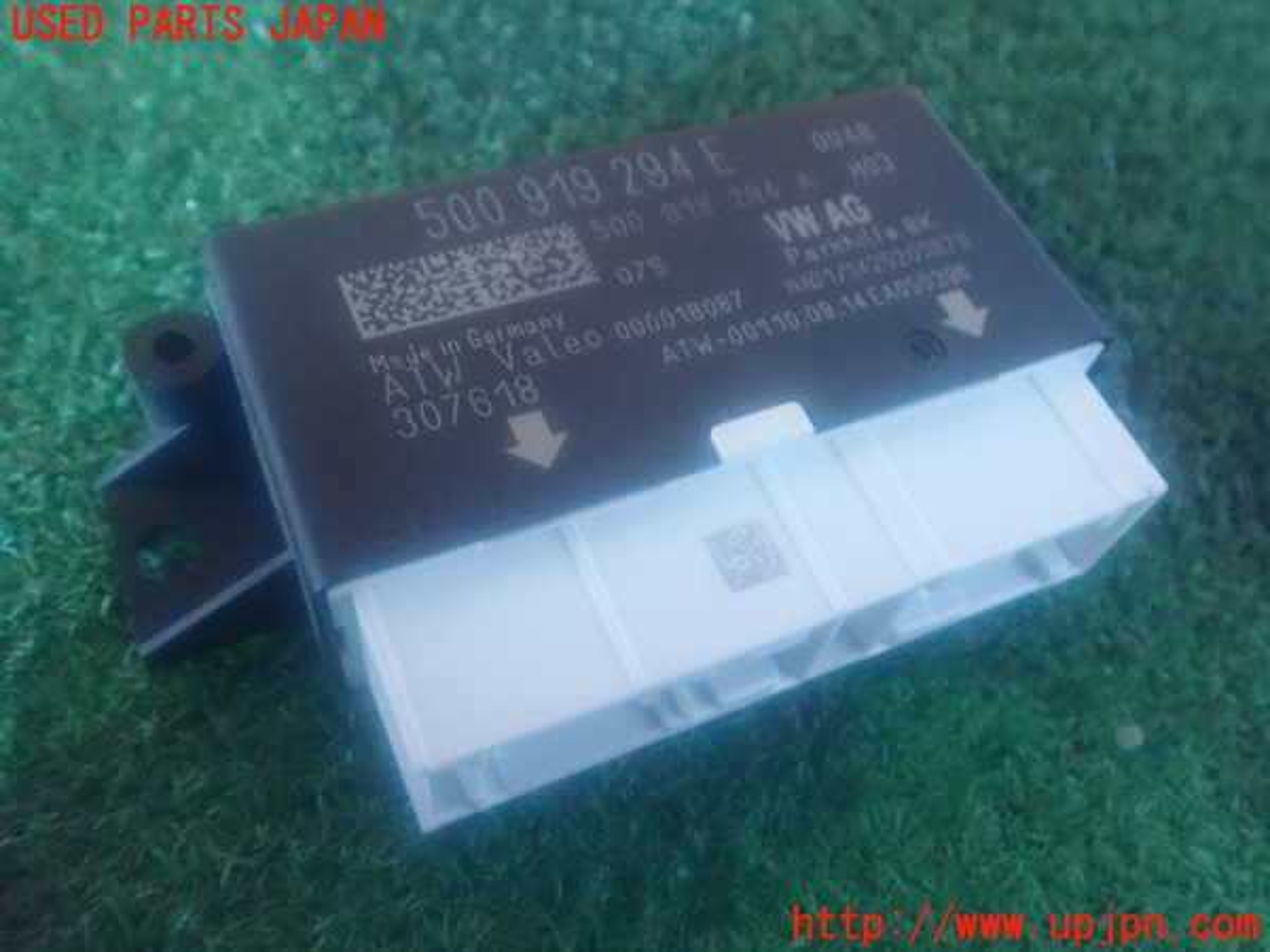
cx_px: 635
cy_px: 476
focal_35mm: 30
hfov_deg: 60.0
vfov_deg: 46.8
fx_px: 1101
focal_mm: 5.5
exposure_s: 1/30
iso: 1600
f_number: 2.3
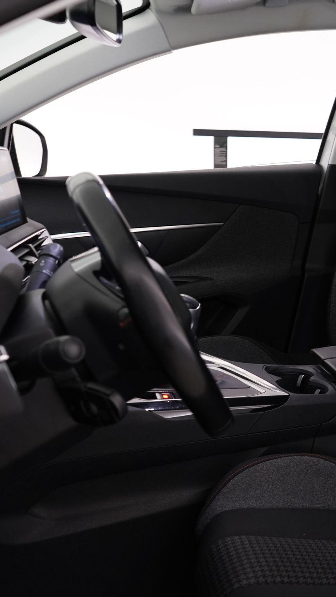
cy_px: 306
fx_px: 761
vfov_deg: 42.9
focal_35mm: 48
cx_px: 301
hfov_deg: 24.2
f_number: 5
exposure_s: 1/10
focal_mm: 28
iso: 1000
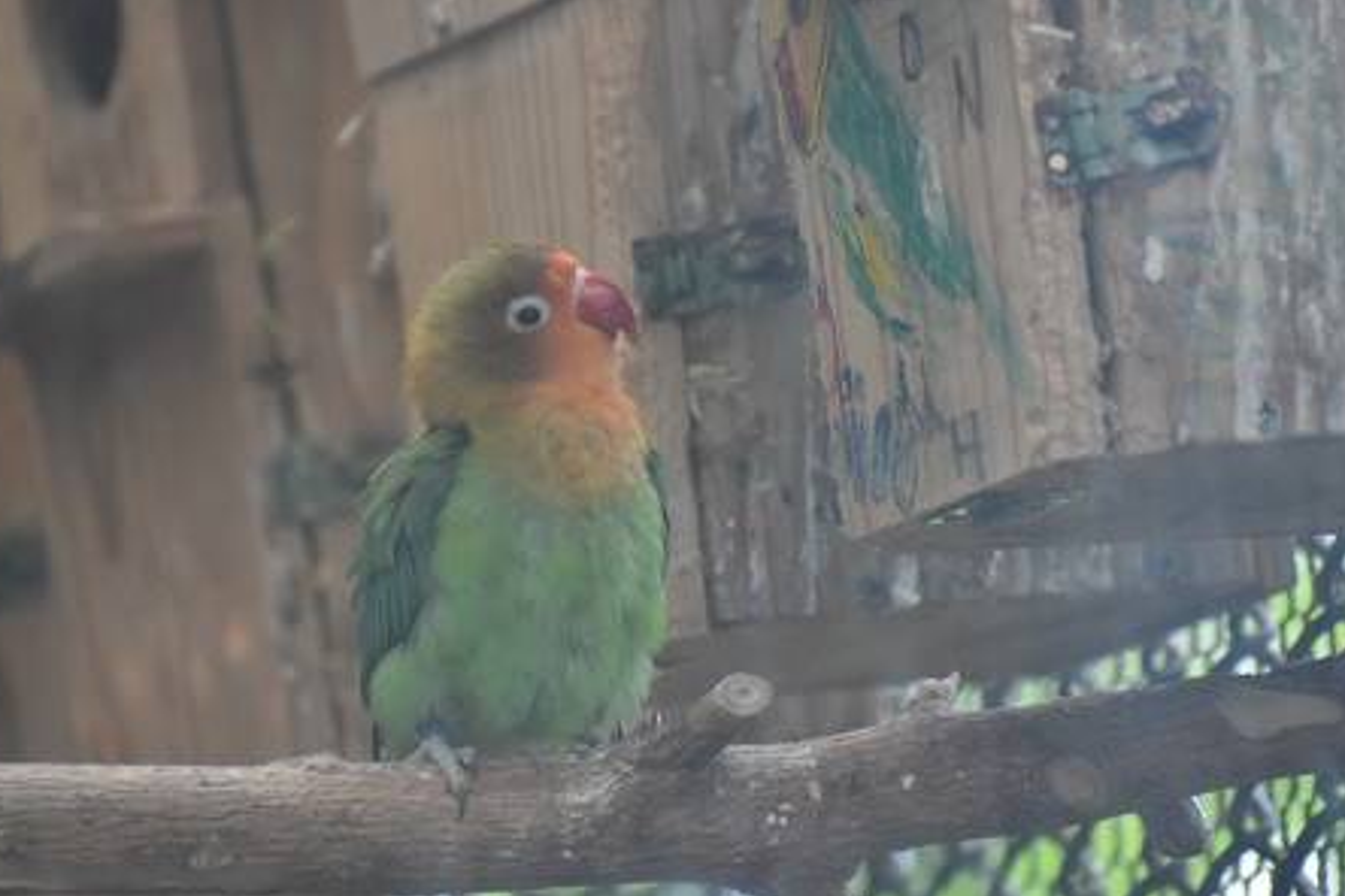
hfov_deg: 5.1
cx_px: 615
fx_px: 15130
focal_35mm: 405
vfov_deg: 3.4
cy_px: 401
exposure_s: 1/80
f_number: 6
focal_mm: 240
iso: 1250
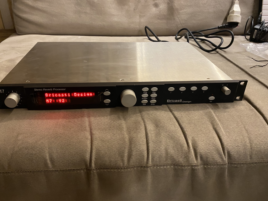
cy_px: 95
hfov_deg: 63.4
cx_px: 128
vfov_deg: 49.7
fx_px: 217
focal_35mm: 28
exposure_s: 1/28
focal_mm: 4.25
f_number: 1.8
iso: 500
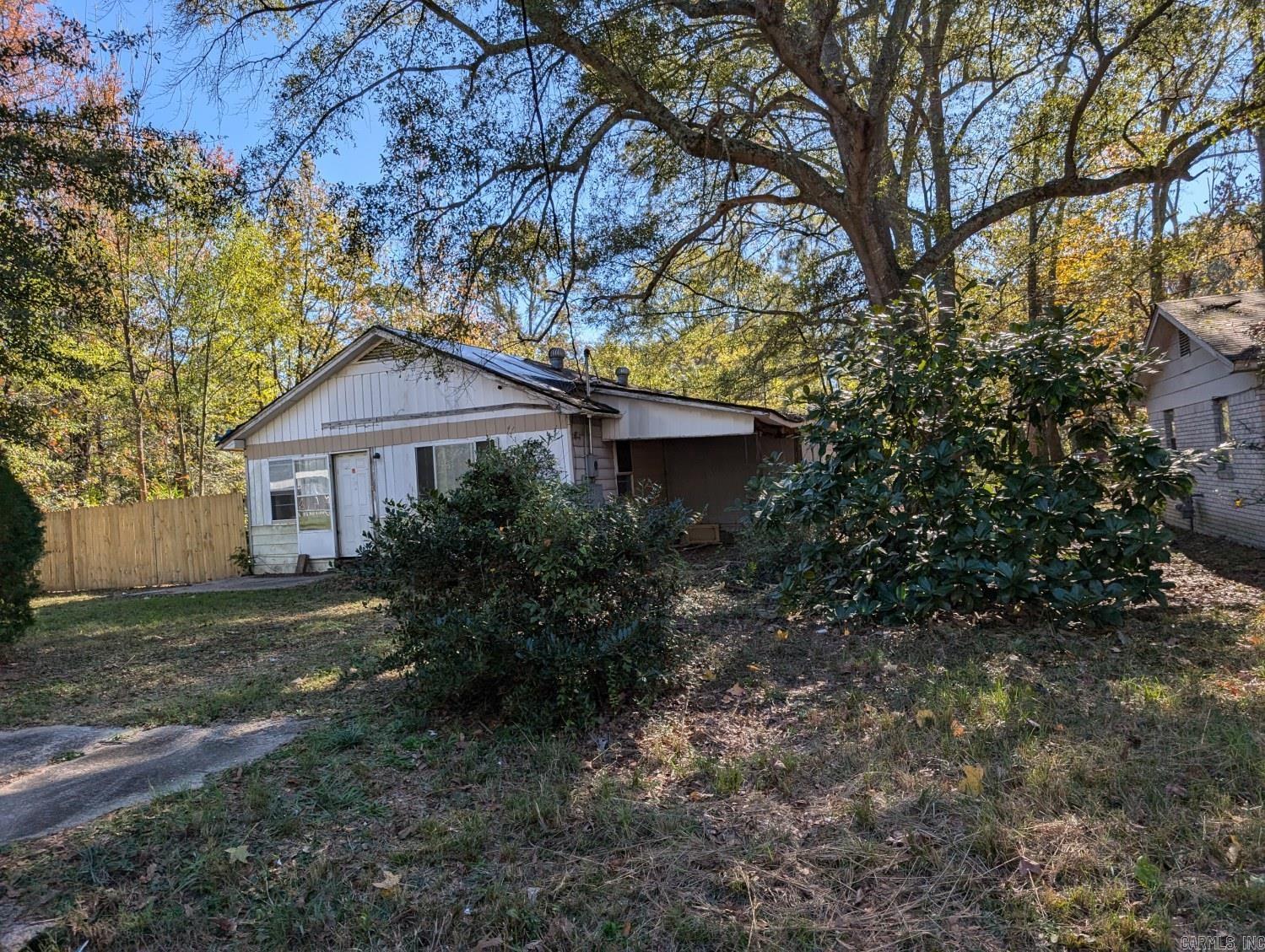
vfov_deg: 56.9
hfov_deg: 71.5
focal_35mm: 24
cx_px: 632
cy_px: 476
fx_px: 878
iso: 19
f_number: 1.68
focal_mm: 6.9
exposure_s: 1/567
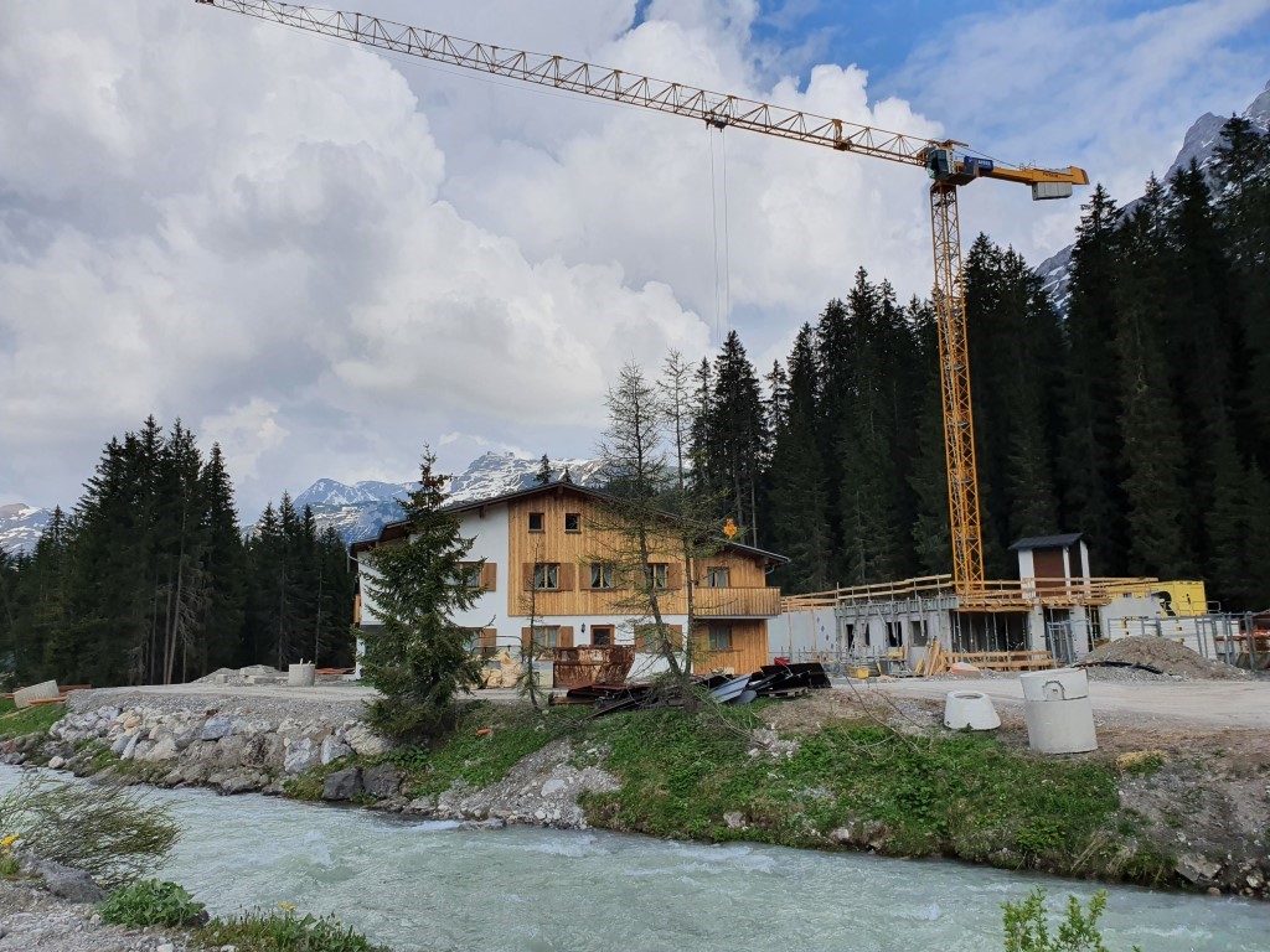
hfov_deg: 67.3
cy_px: 476
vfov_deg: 53.1
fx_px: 954
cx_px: 635
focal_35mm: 26
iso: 50
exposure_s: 1/3136
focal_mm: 4.32
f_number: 2.4
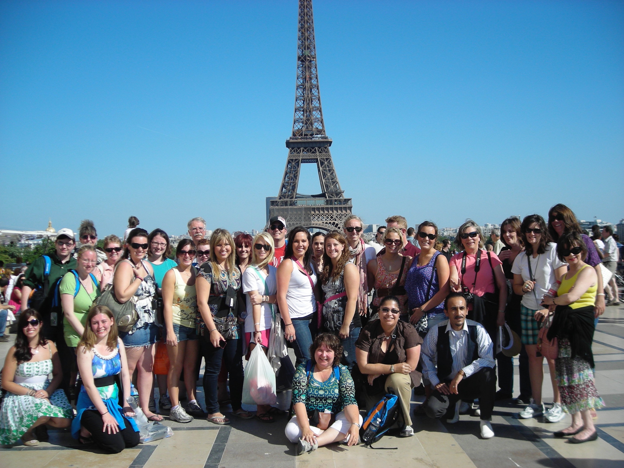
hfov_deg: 49.0
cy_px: 234
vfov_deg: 37.7
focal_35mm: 38
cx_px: 312
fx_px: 685
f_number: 6.4
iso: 50
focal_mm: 6.3
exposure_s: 1/212
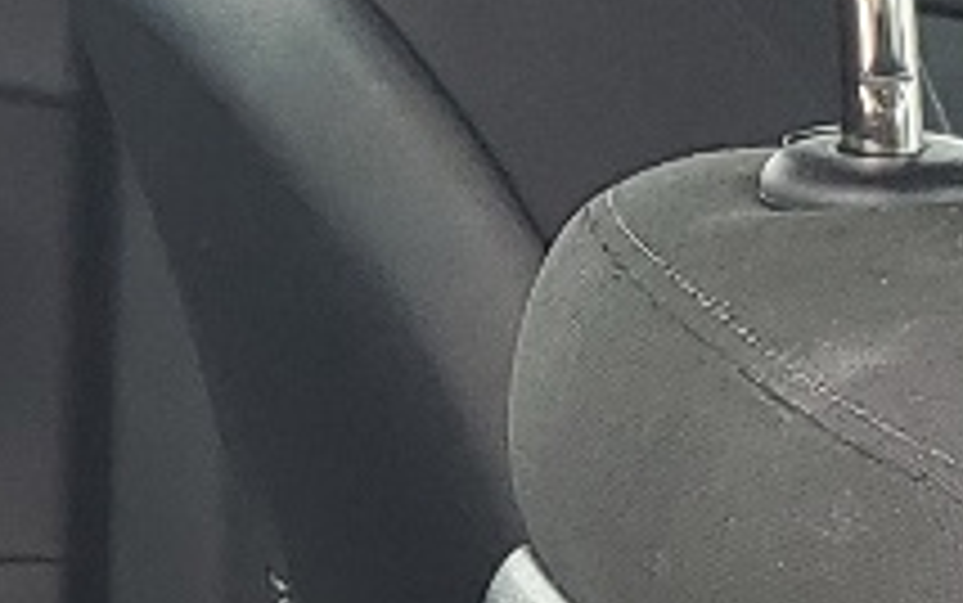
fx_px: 5409
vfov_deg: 6.1
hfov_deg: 9.8
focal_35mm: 206
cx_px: -590
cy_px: 1476
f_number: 1.5
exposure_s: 1/222
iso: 50
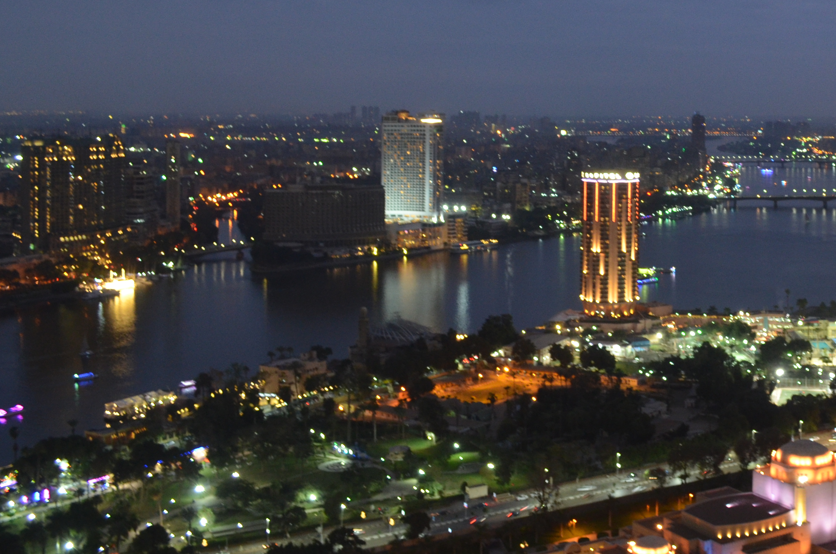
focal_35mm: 50
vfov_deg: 26.4
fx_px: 1159
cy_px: 118
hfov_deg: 37.7
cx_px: 709
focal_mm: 18
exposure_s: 1/4
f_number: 5
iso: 800
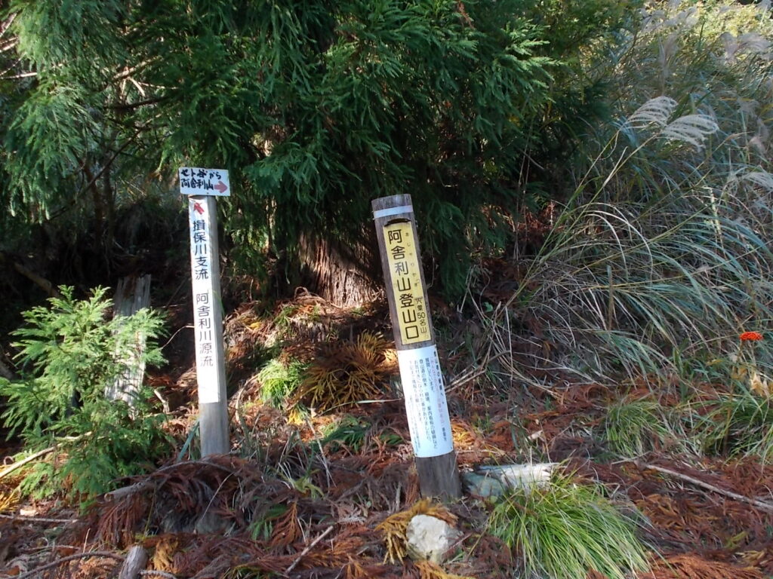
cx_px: 386
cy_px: 290
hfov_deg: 47.9
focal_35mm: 39
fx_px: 871
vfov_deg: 36.8
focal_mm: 6.9
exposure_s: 1/80
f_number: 3.9
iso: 80
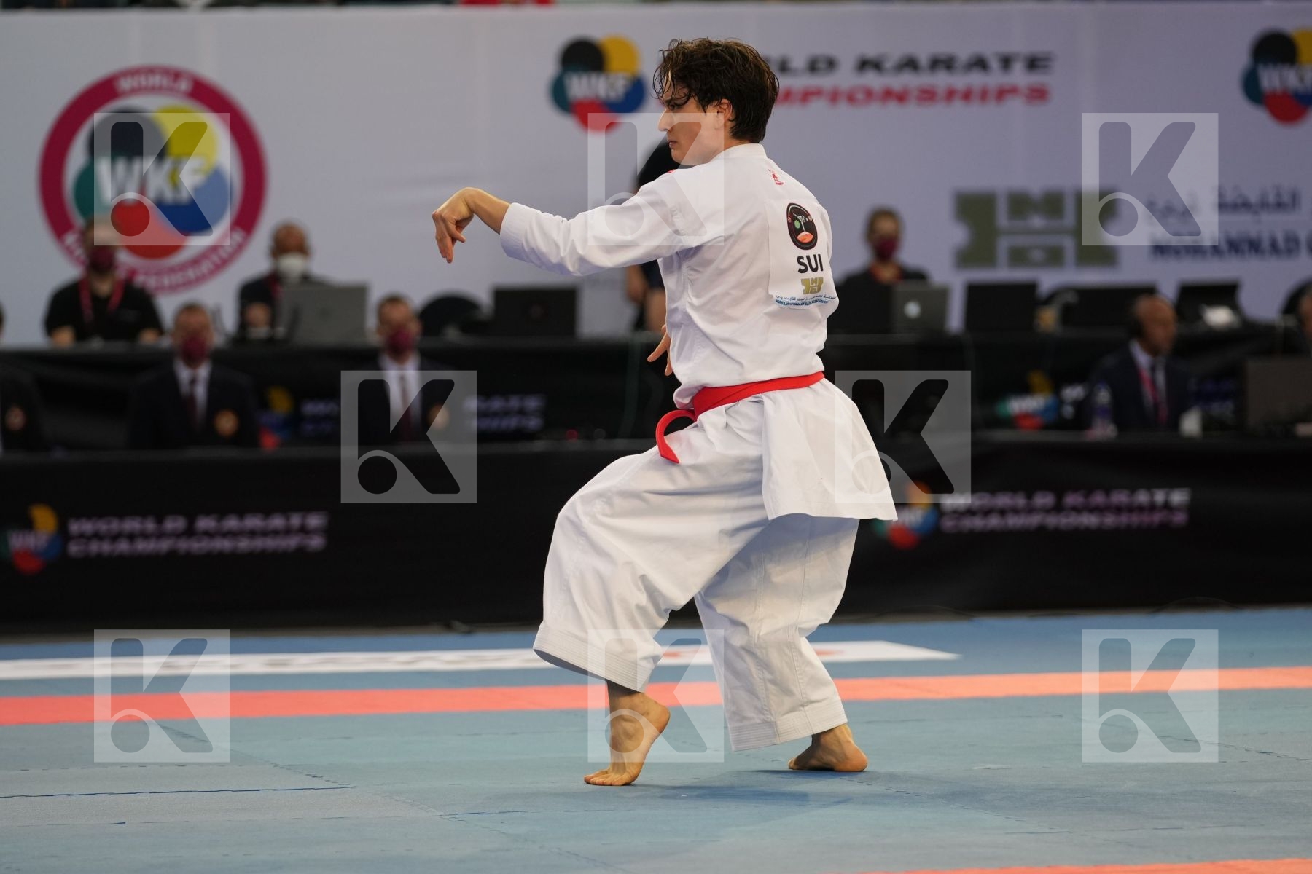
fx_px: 8782
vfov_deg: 5.7
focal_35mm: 241
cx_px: 656
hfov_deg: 8.5
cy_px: 437
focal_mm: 161
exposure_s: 1/500
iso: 800
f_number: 2.8
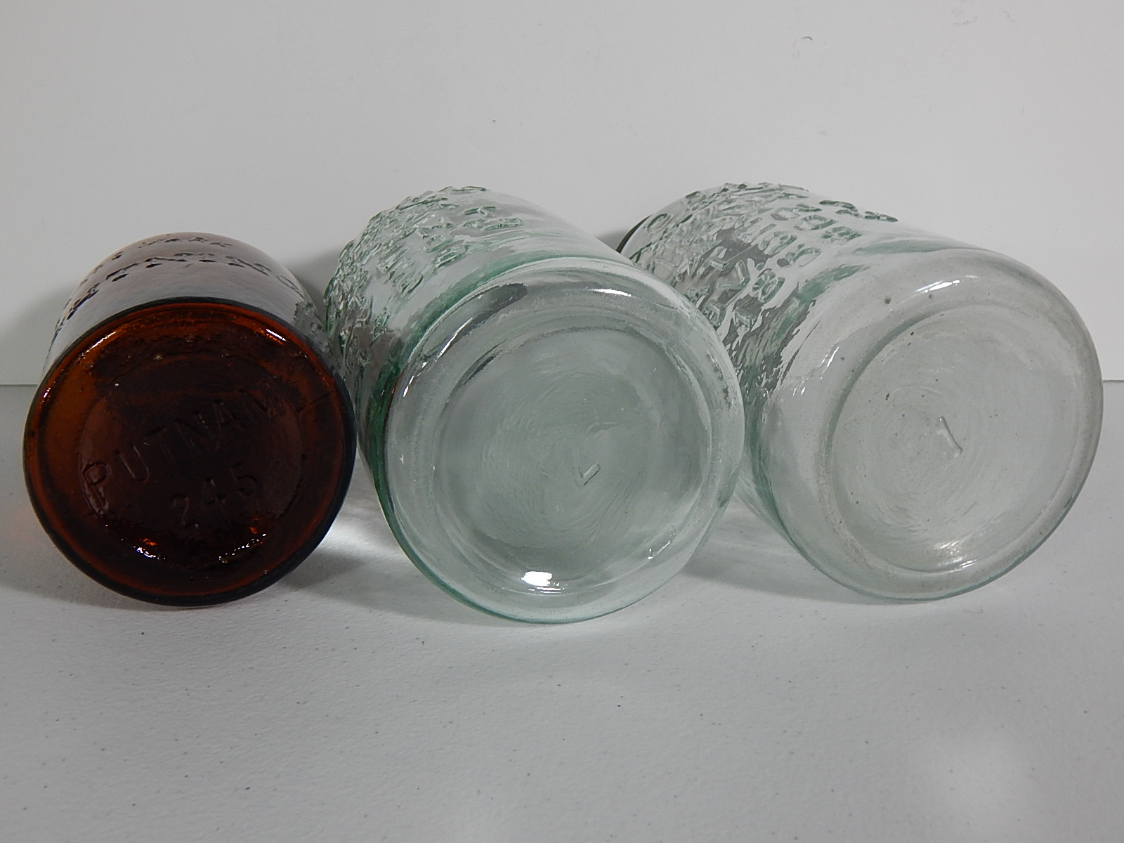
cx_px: 562
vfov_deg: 33.6
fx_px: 1396
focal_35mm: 43
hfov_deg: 43.9
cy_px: 422
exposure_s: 1/30
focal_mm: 7.7
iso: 180
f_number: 3.6
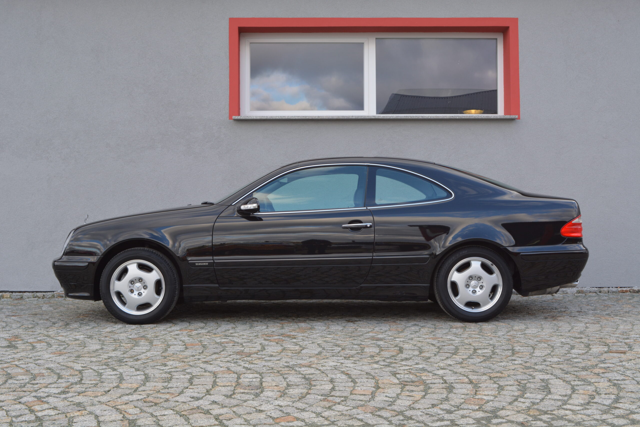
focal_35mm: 51
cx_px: 320
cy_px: 214
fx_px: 907
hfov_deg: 38.9
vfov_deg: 26.5
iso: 280
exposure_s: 1/60
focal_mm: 34
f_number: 10
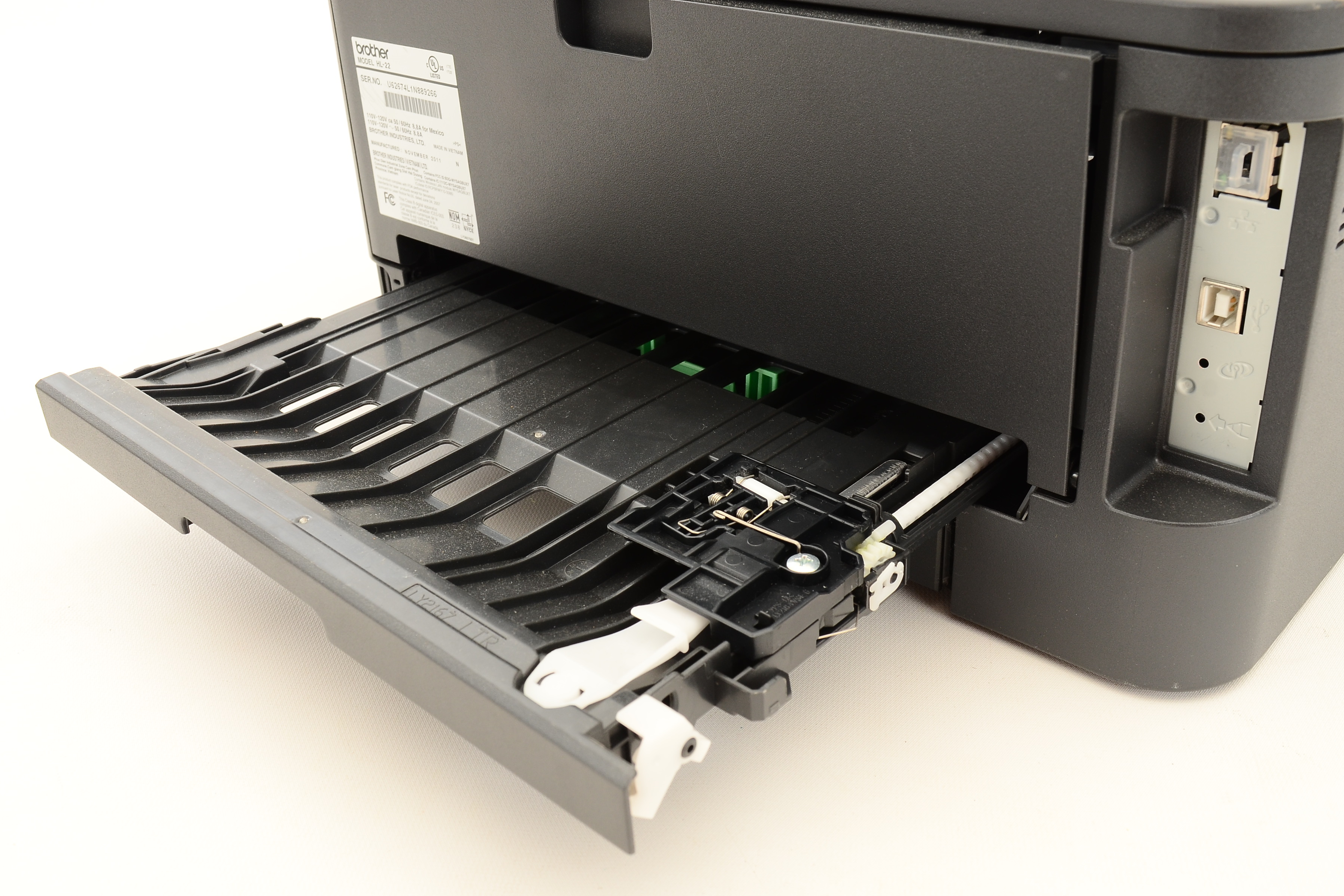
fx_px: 1381
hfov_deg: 51.9
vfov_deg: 35.9
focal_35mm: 37
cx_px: 668
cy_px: 446
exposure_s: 1/60
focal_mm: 24
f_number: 10
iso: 320
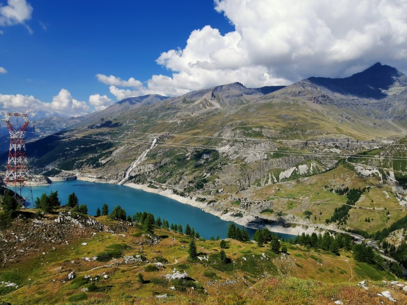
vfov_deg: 58.9
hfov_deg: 73.9
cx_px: 204
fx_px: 270
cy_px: 152
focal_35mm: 23
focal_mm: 2.26
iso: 50
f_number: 2.2
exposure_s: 1/1764
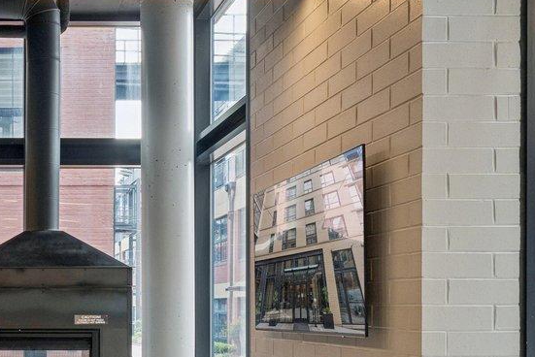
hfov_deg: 34.5
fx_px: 773
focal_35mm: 52
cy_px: 312
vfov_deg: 25.3
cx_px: -6
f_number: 8
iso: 200
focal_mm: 14
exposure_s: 1/10
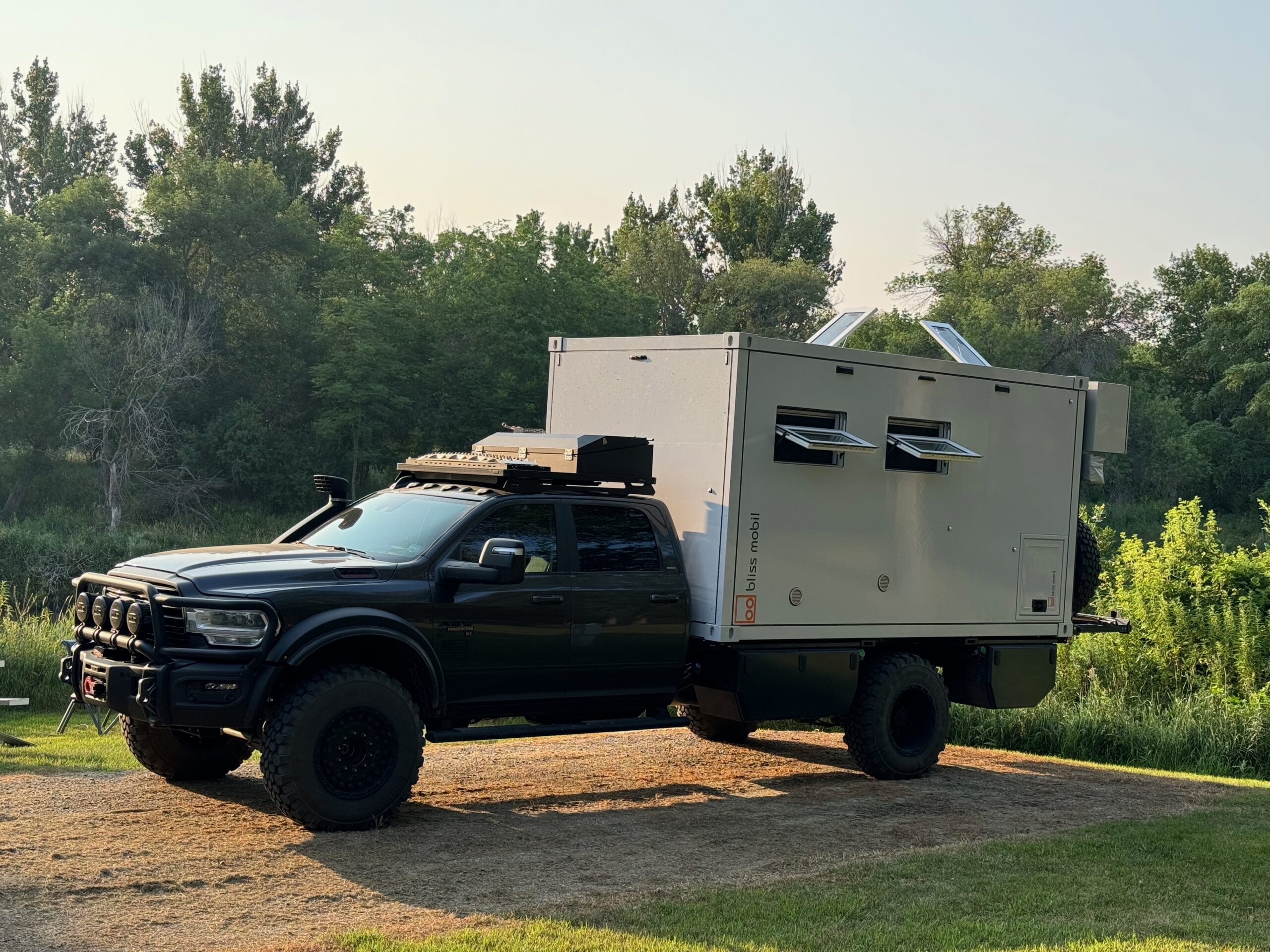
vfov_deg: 30.3
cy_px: 476
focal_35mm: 48
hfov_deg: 39.7
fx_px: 1761
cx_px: 635
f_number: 1.78
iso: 64
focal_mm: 6.76
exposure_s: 1/888
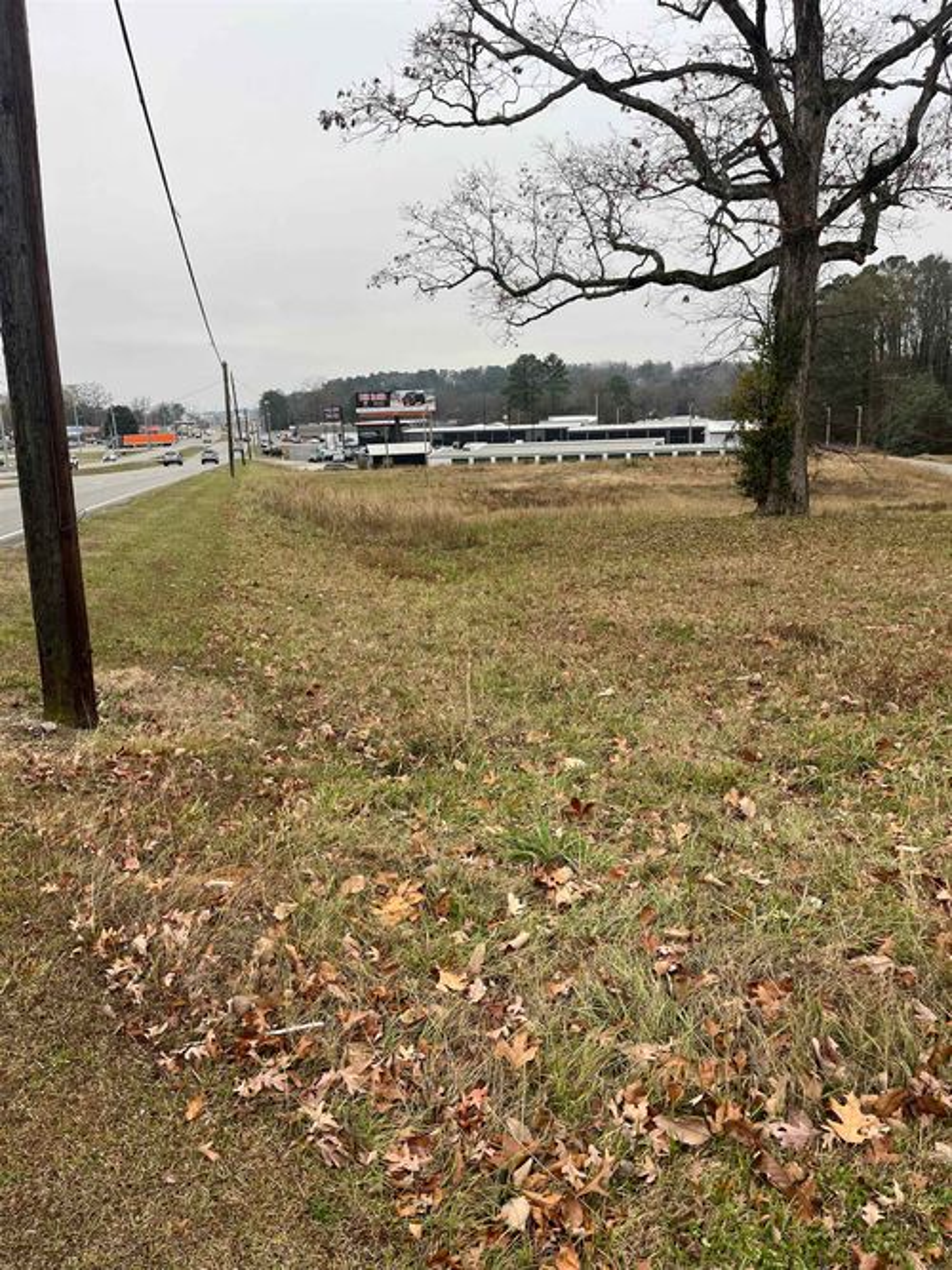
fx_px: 954
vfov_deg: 67.3
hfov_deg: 53.0
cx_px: 476
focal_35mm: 26
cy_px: 635
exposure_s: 1/461
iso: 50
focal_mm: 5.1
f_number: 1.6
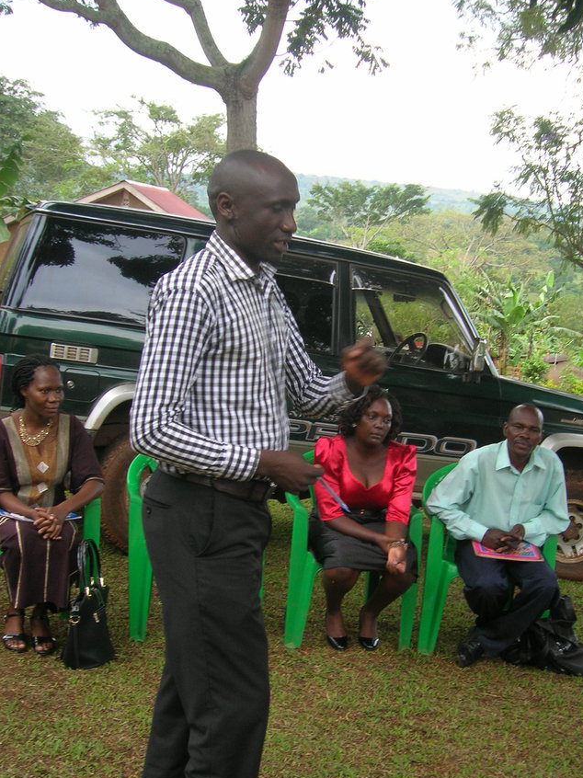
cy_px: 460
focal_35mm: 46
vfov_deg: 41.1
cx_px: 352
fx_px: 1033
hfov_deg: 31.4
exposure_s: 1/50.4
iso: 50
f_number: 3
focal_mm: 6.4
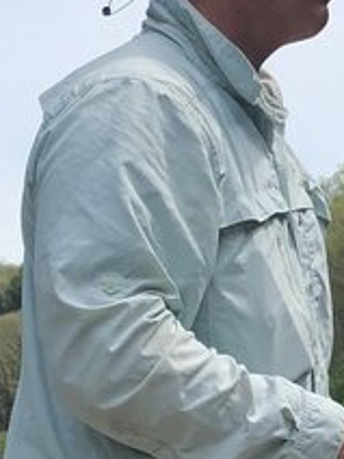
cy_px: 406
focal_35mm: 141
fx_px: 1868
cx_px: 283
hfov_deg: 10.5
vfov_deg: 13.9
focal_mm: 4
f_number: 1.8
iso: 20
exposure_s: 1/2525
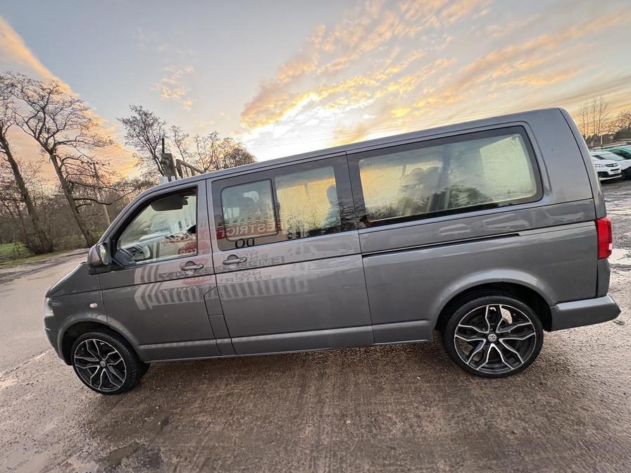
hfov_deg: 102.1
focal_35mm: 14
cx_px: 316
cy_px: 236
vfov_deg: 85.7
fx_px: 255
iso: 250
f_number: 2.2
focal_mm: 2.22
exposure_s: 1/79
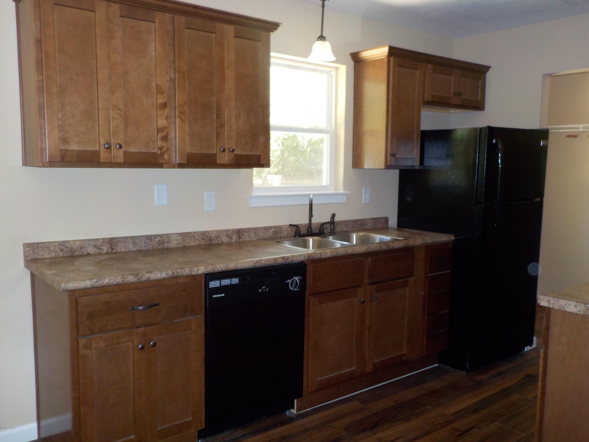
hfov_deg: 60.0
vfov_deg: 46.8
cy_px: 221
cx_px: 294
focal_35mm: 30
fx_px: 510
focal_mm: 4.1
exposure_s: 1/30
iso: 200
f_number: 3.3
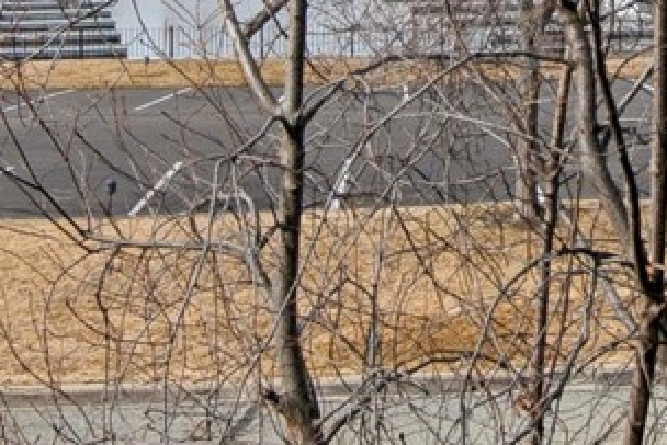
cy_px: -167
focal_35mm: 107
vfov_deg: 12.3
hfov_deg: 18.8
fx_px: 1983
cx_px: 590
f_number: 6.3
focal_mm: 10
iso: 100
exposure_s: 1/1000
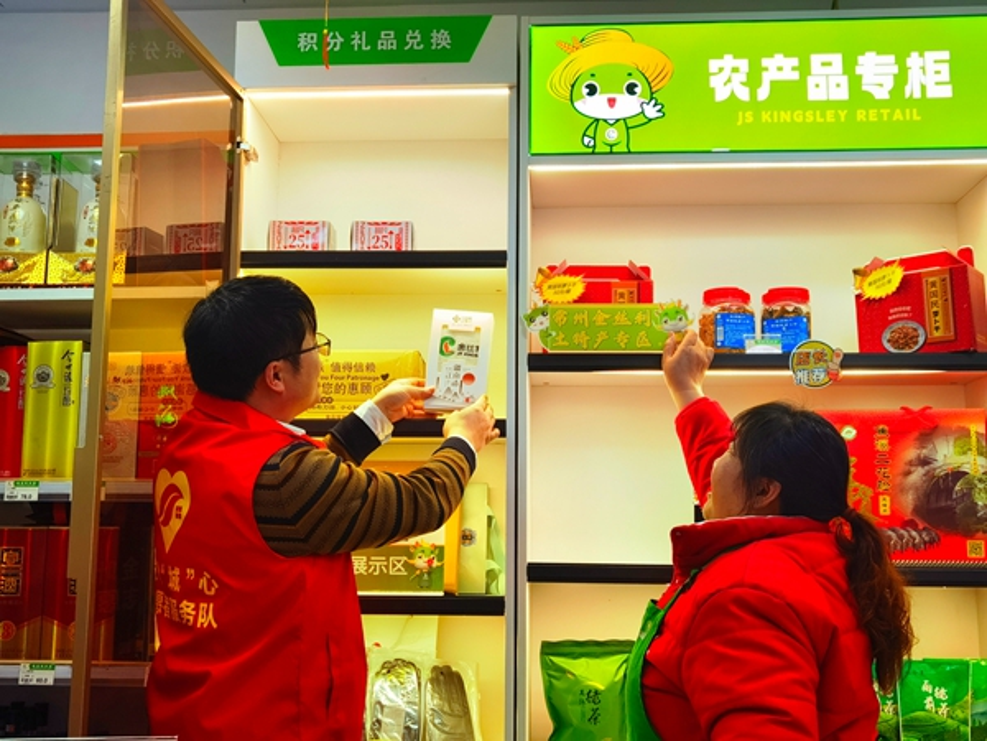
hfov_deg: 43.9
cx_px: 494
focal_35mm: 43
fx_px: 1226
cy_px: 370
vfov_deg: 33.6
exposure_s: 1/99.9
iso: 64
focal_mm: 6.67
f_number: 1.9
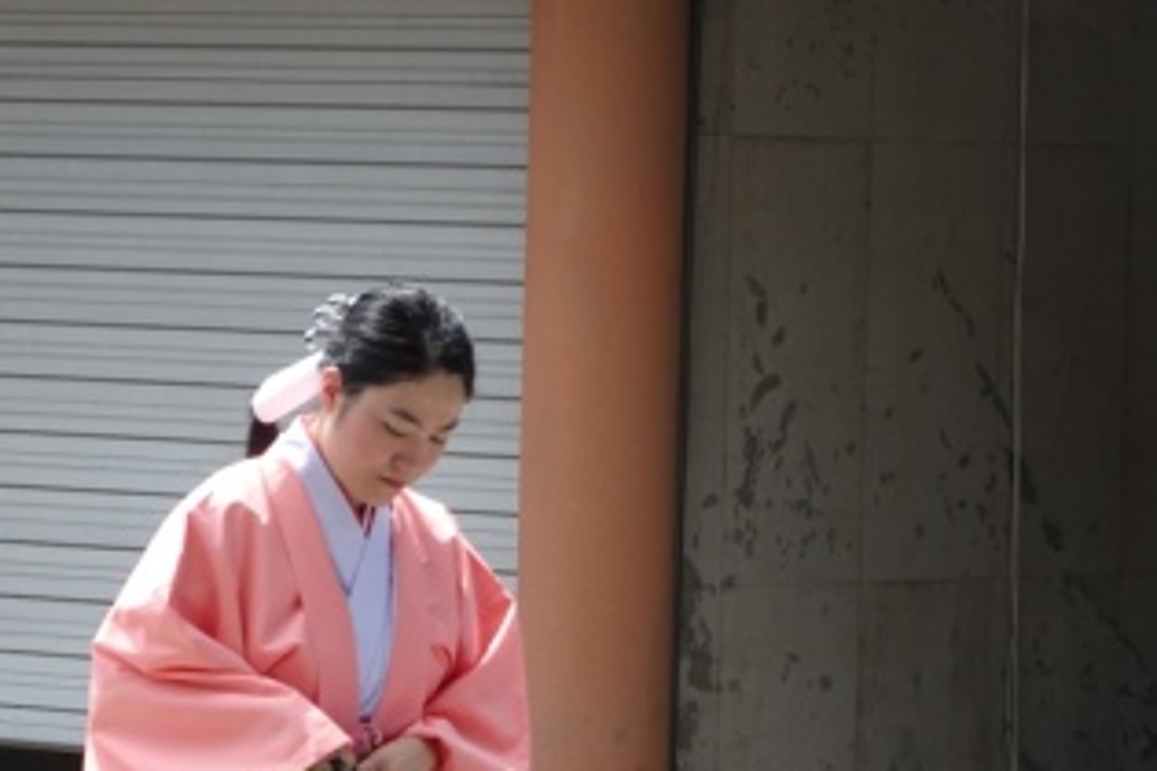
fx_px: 8645
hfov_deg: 7.7
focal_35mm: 269
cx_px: 389
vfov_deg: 5.1
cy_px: 542
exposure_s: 1/200
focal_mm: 27.93
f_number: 5.6
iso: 80
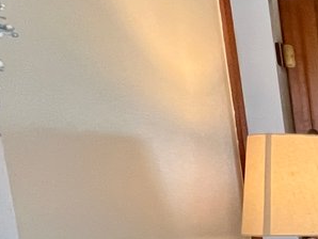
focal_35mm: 66
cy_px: 282
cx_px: 806
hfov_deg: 14.2
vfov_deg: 20.9
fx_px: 607
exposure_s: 1/120
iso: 200
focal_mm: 1.57
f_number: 1.8
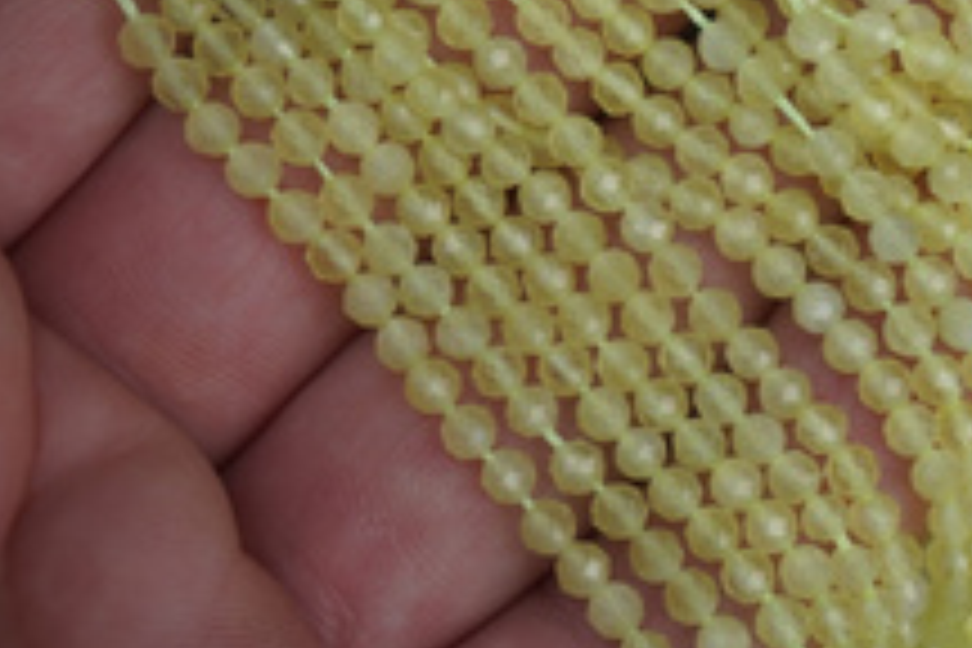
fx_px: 3213
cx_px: 1008
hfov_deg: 16.8
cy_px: 36
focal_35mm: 119
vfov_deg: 11.4
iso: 100
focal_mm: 38
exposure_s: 1/80
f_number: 9
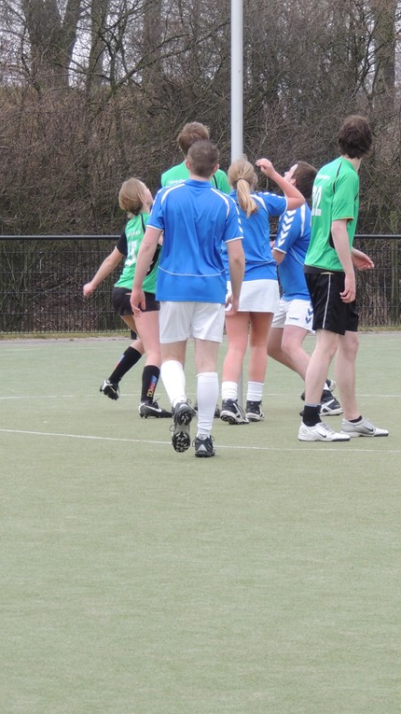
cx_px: 278
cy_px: 357
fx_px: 4274
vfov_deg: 9.5
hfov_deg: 5.4
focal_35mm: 226
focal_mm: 27.6
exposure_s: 1/125
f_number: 4.4
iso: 200
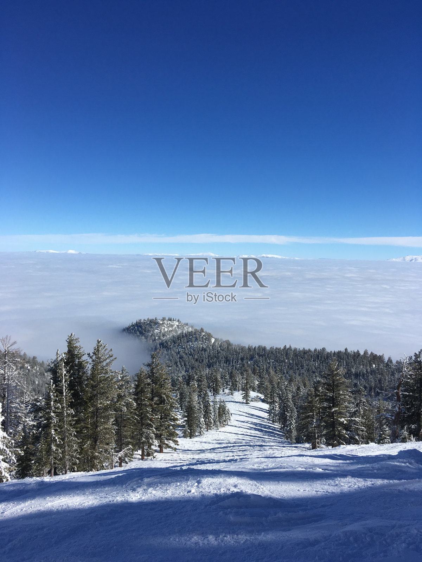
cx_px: 211
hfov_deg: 48.2
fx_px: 471
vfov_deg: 61.7
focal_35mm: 29
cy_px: 281
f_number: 2.2
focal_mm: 4.15
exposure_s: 1/3846
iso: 25
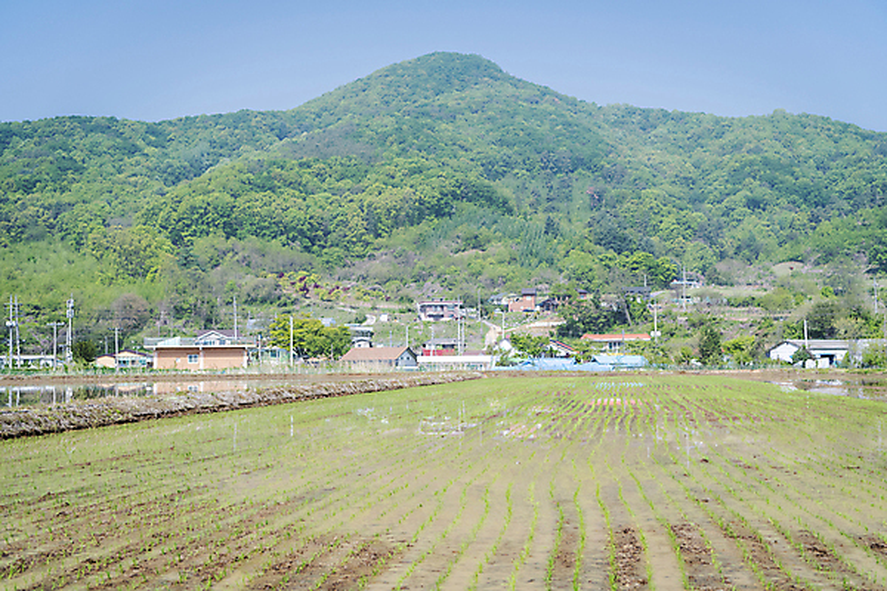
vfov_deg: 27.0
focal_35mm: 50
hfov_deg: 39.6
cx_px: 444
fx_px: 1232
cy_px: 296
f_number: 4
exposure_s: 1/640
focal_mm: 50
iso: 200
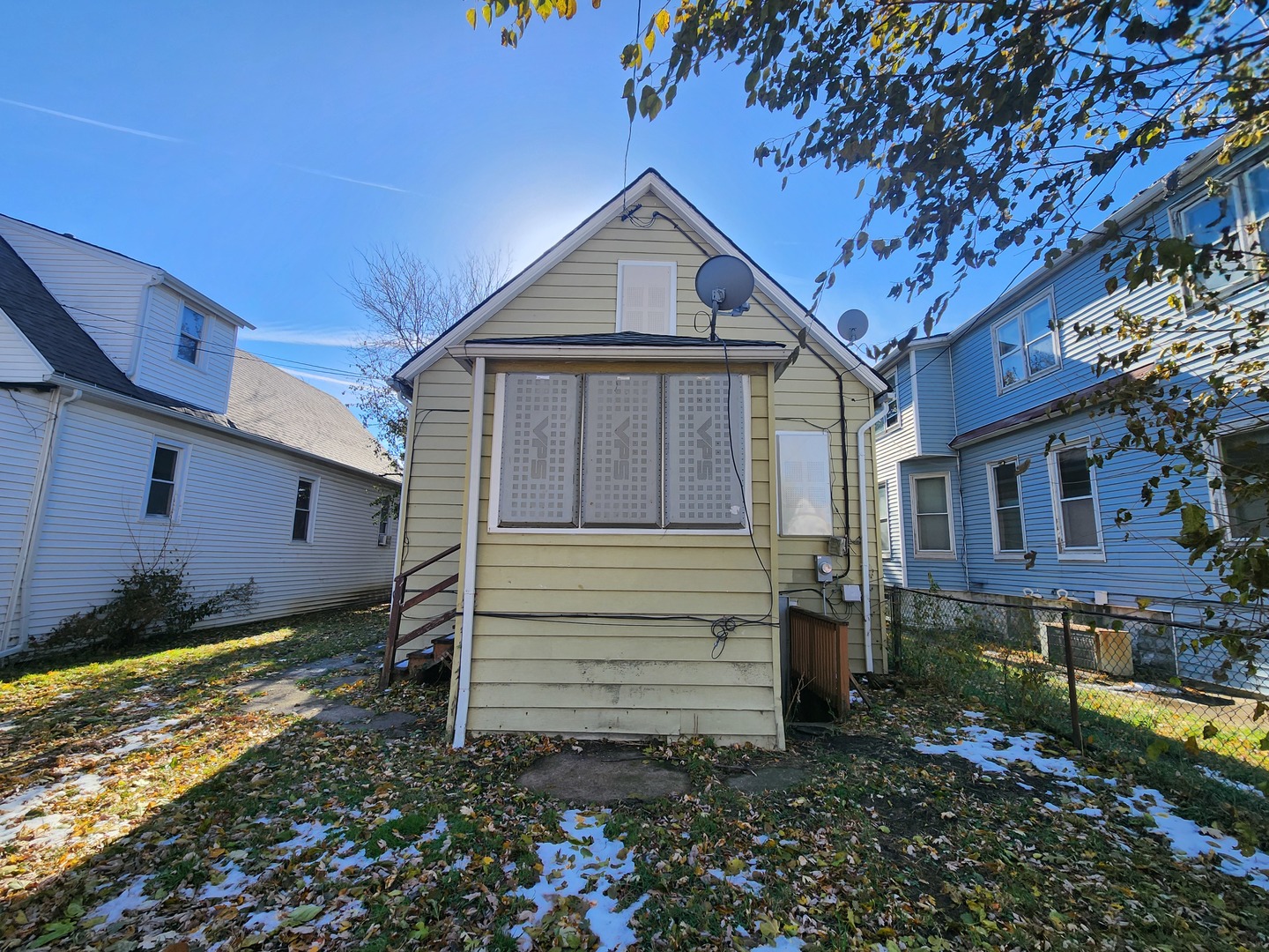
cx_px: 634
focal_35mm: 13
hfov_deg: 106.2
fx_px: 477
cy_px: 476
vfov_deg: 89.9
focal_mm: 2.2
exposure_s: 1/907
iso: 50
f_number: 2.2
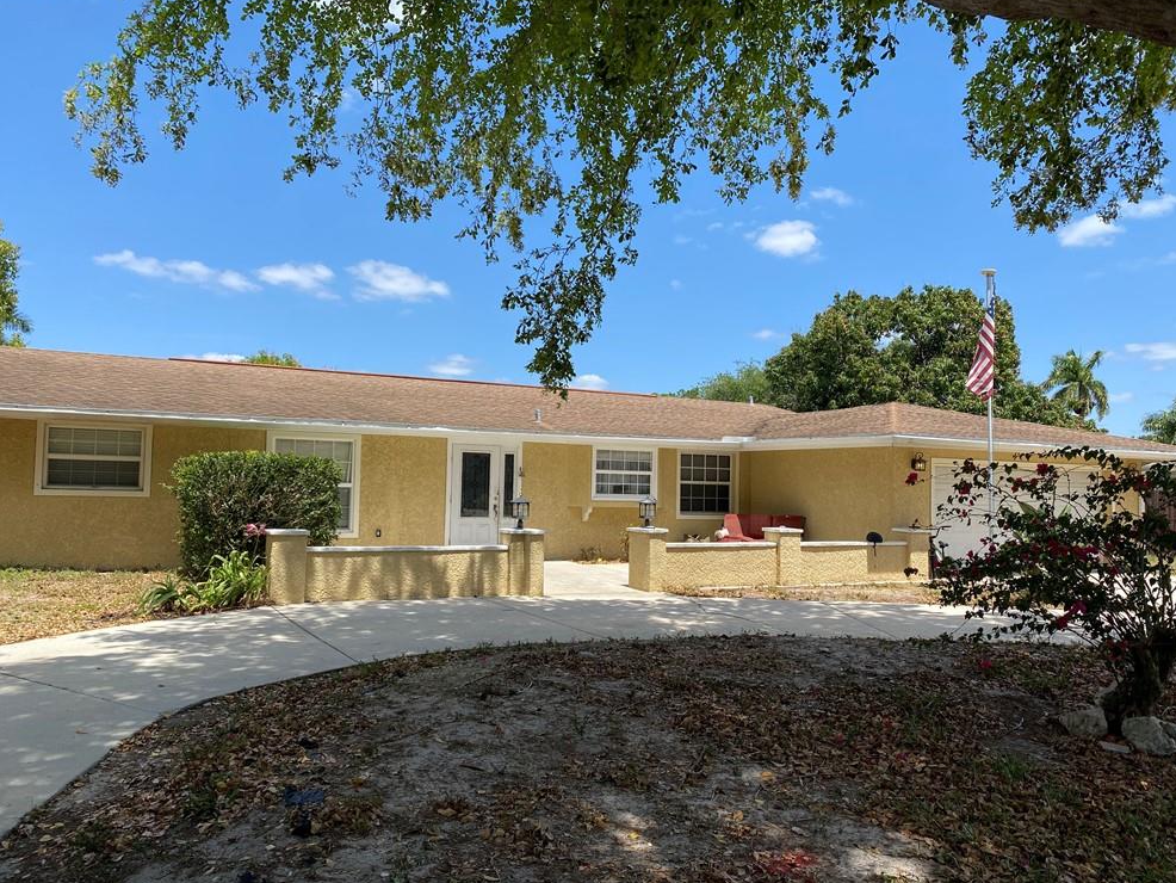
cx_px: 590
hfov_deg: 65.3
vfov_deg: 51.4
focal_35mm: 27
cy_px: 447
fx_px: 917
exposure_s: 1/2183
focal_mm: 4.25
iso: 32
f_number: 1.8
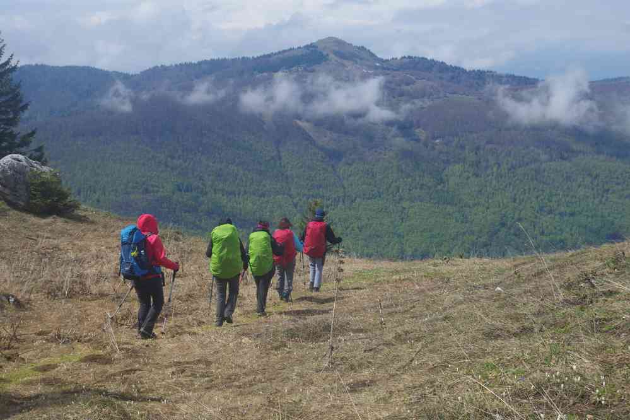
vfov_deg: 22.6
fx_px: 1050
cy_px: 210
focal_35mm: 60
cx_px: 315
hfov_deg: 33.4
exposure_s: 1/125
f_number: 11
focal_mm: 40
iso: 200
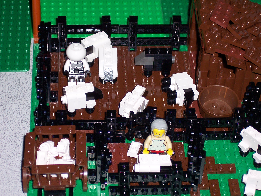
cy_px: 98
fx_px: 882
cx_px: 130
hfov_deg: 16.8
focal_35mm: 117
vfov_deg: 12.7
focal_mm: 24
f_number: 4.8
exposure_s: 1/125
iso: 100
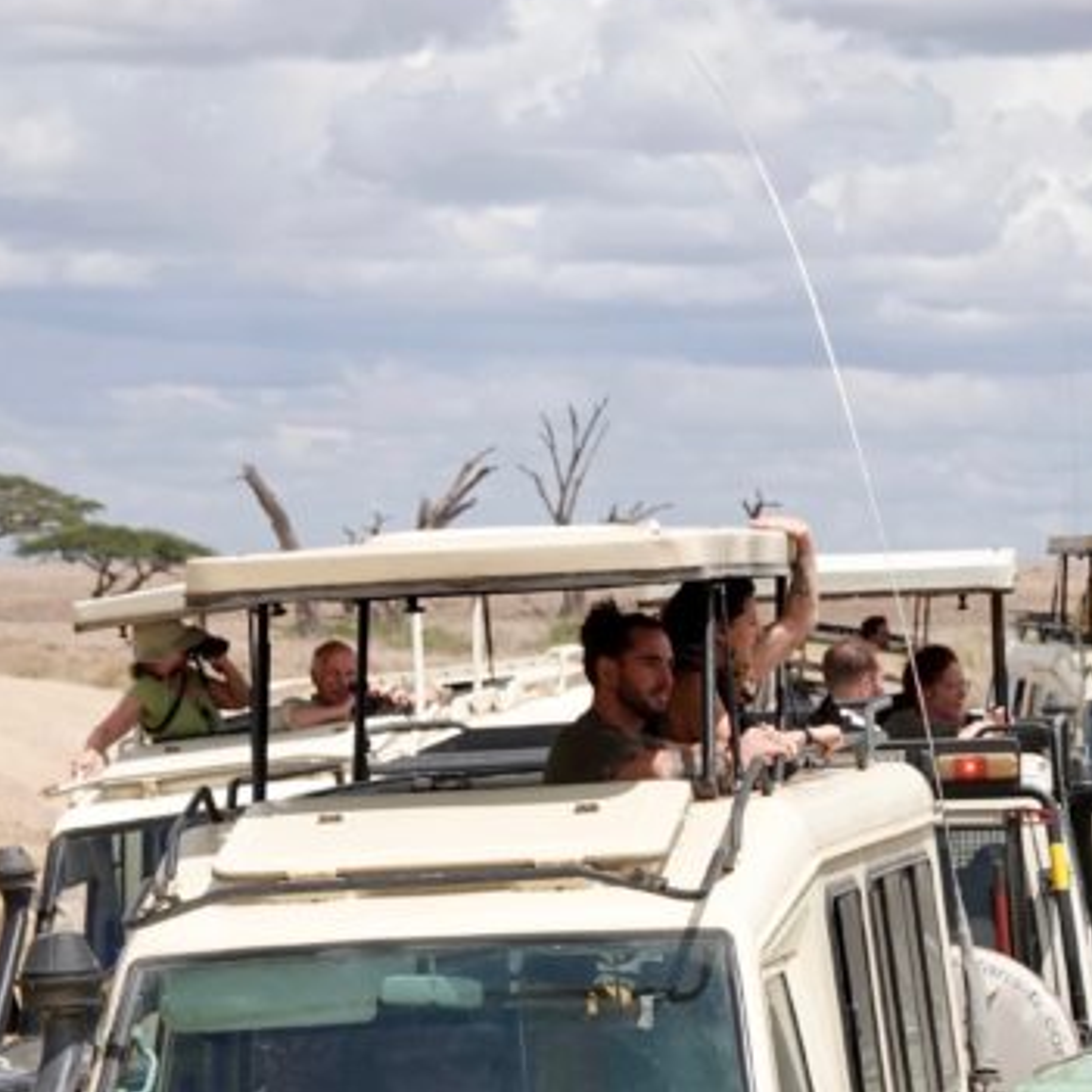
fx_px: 8851
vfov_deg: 7.1
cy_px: 863
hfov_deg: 7.0
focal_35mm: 248
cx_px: 1481
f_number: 4
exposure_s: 1/1000
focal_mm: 36.72
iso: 100
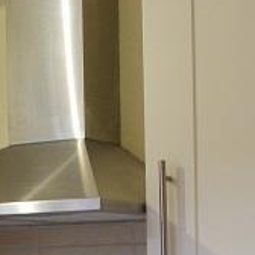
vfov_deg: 15.5
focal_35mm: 106
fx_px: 883
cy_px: 351
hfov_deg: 16.4
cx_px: 68
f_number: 5.6
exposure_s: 1/20
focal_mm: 18
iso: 800
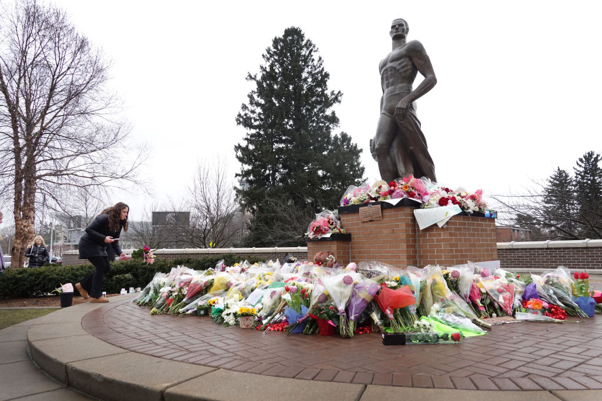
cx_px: 301
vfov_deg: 49.6
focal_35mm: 26
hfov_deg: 69.4
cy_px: 200
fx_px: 435
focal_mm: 9.54
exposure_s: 1/400
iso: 1000
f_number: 4.5
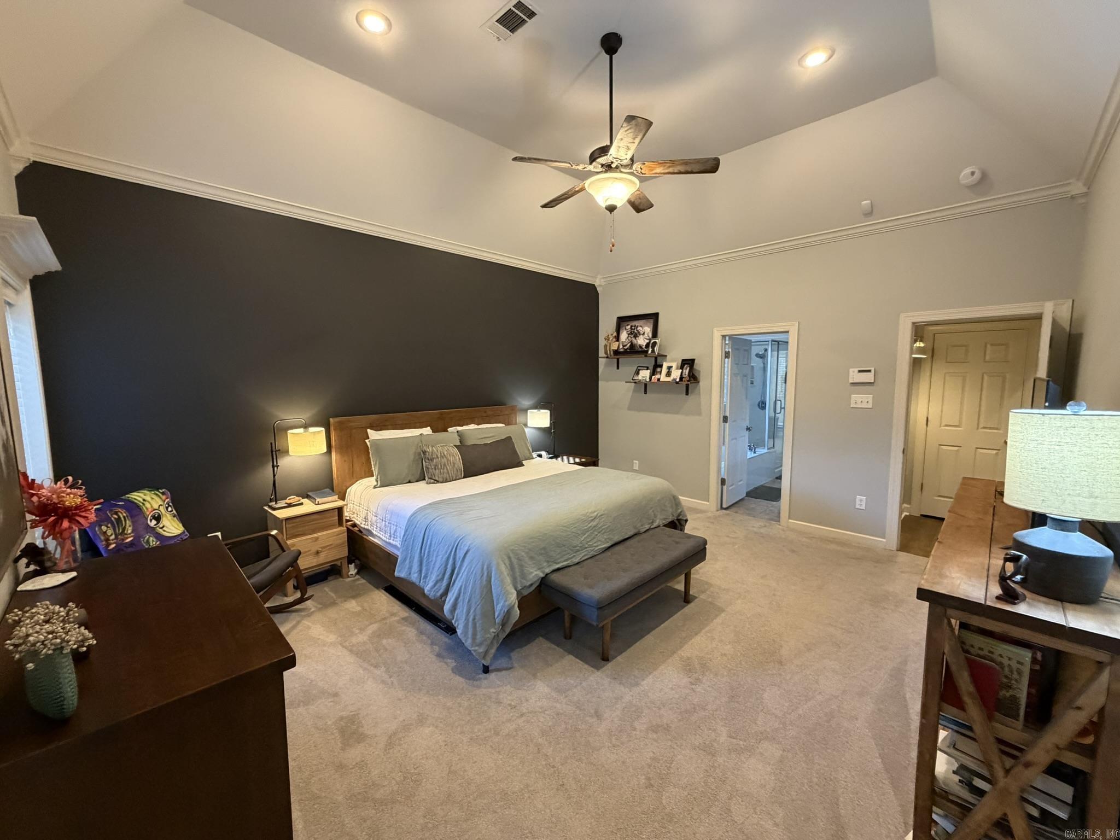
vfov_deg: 85.7
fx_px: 453
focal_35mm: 14
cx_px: 560
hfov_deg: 102.1
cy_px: 420
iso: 500
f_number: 2.2
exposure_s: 1/60
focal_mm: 2.22
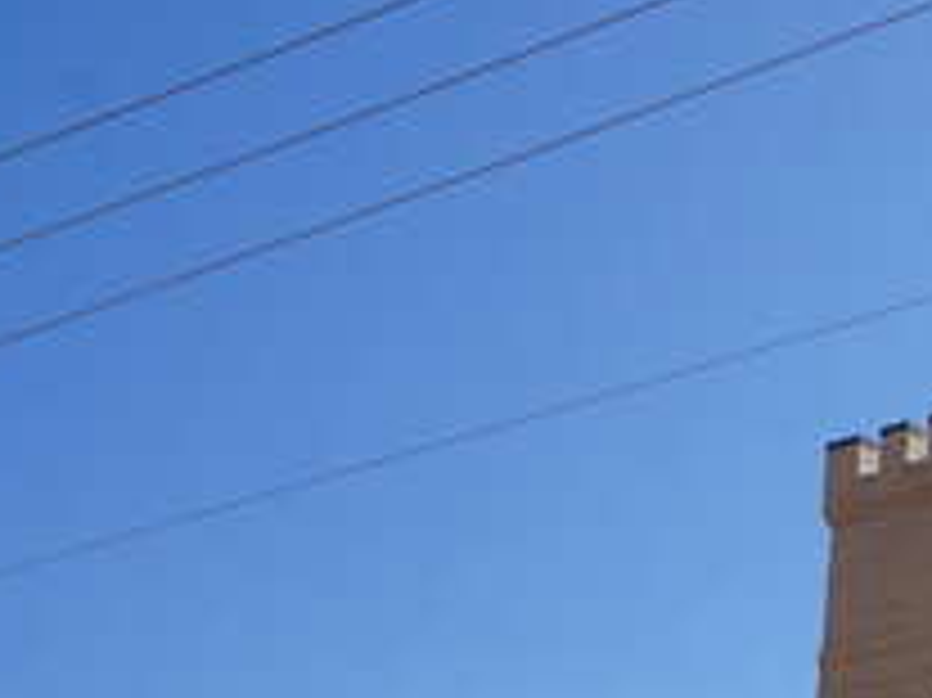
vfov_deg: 14.2
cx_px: 1751
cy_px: 1151
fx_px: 2553
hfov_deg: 16.7
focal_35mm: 95
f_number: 11
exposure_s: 1/160
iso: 100
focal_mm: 17
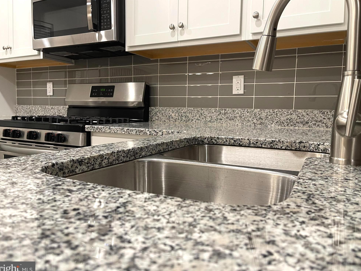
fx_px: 282
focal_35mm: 27
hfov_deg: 65.3
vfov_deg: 51.4
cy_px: 136
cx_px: 177
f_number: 1.6
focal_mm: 5.1
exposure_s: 1/60
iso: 160
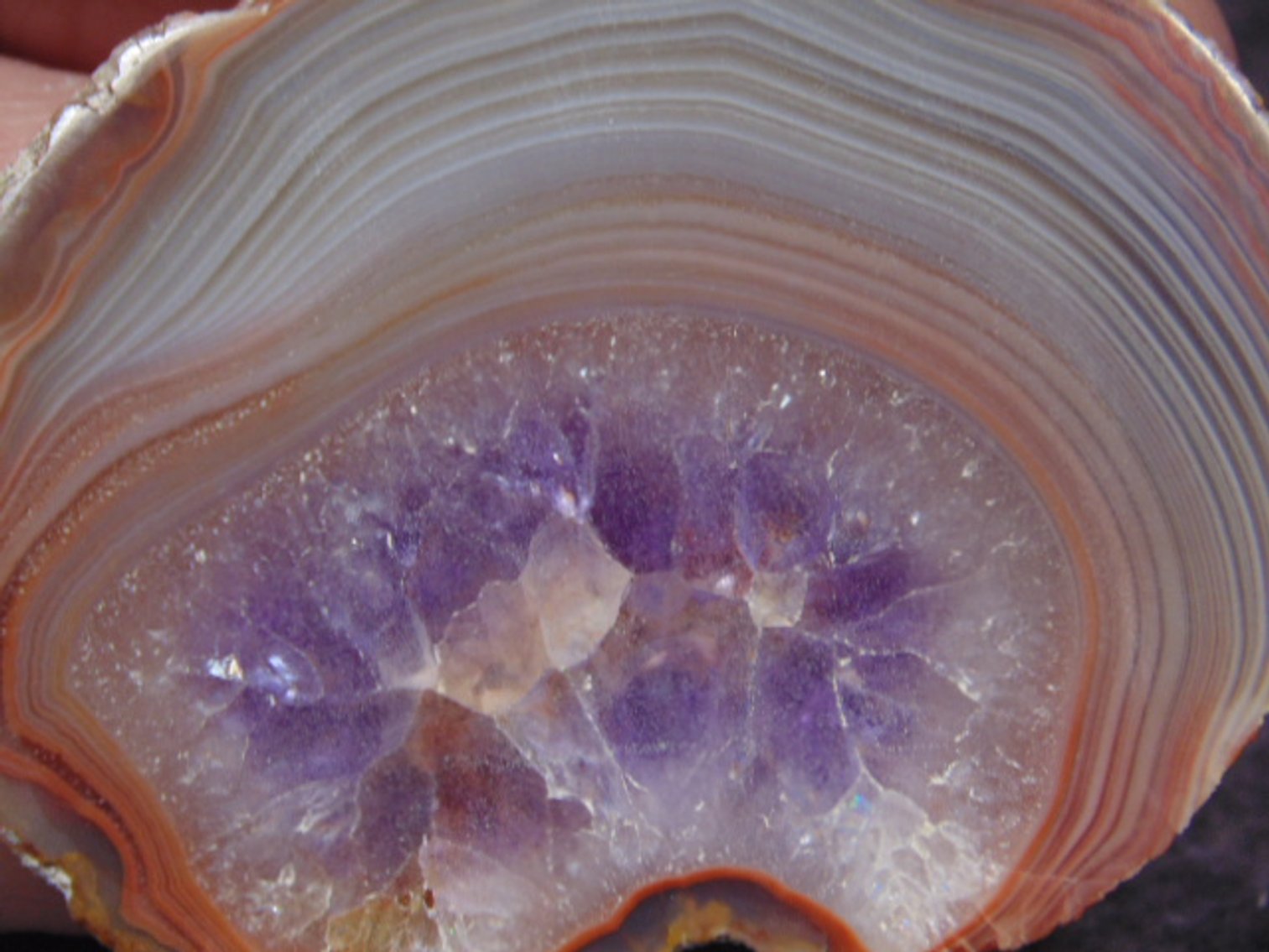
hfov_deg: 12.7
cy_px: 476
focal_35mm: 155
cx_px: 634
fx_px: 5683
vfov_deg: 9.6
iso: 160
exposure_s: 1/30
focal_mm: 27.8
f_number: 5.2
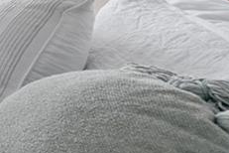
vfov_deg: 12.1
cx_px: -555
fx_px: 662
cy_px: -122
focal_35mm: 104
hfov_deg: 9.8
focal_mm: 15
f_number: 6.3
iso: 100
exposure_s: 1/3
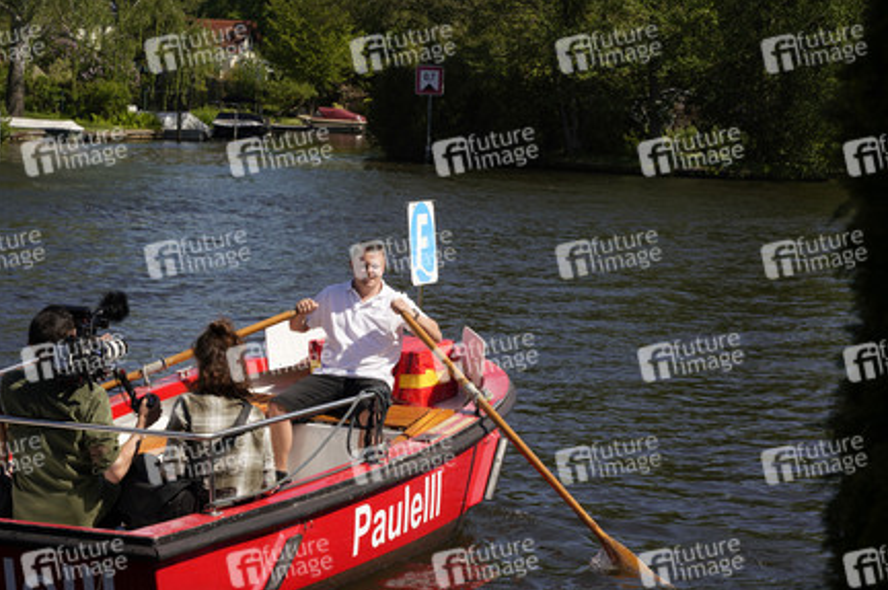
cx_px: 431
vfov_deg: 14.4
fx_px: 2341
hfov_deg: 21.5
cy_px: 306
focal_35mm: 95
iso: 160
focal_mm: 91
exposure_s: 1/320
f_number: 10
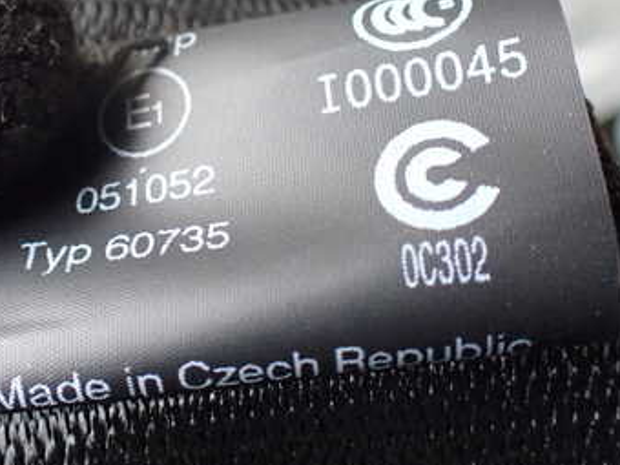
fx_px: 949
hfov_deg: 35.9
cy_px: 159
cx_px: 215
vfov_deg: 27.4
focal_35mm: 53
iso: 800
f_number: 2.3
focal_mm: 5.4
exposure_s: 1/50
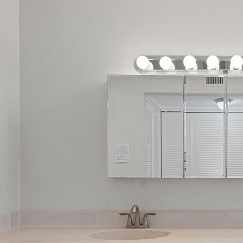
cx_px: 228
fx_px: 318
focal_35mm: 40
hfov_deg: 38.4
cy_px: 183
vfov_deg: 40.6
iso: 320
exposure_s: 1/5
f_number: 8
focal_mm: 17
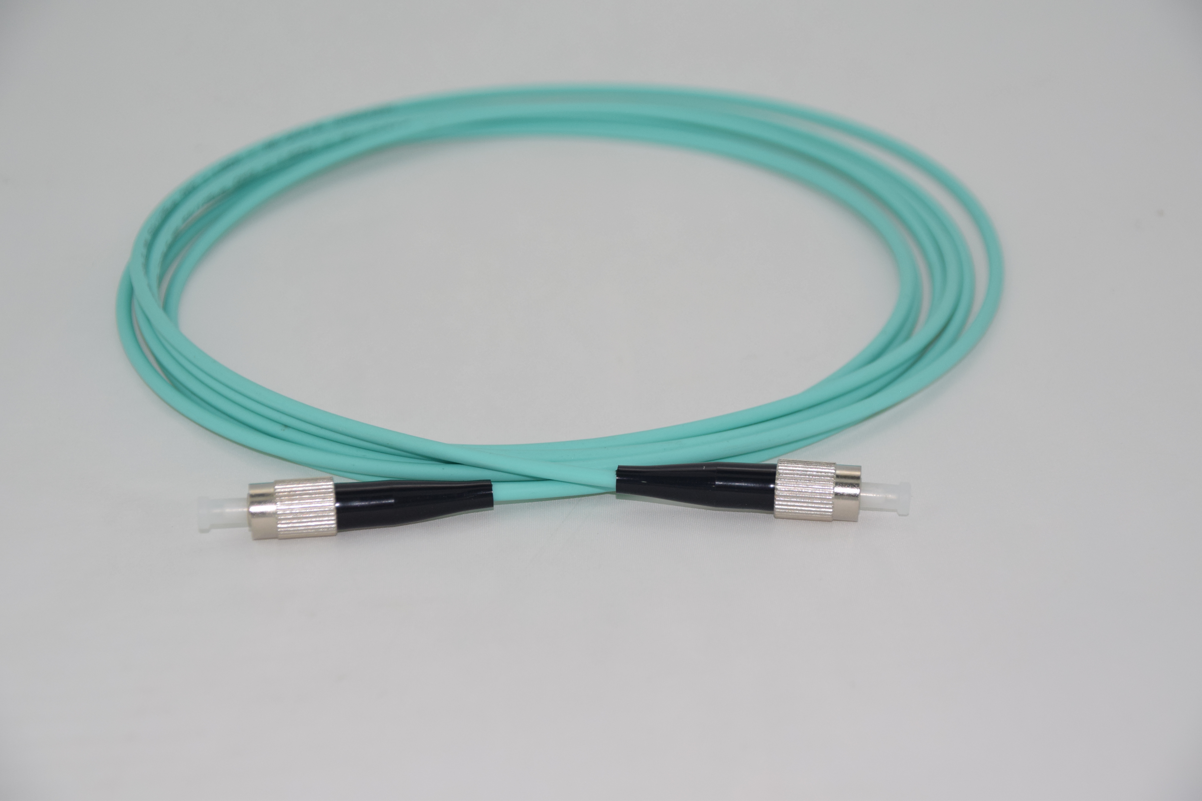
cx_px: 601
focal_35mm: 93
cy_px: 400
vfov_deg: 14.7
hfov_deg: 21.9
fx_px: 3105
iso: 640
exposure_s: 1/160
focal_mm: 62
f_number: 5.6
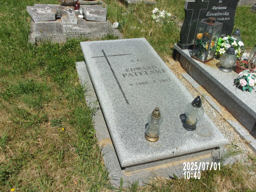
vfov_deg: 39.7
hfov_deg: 51.4
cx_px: 128
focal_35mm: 36
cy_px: 96
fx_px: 266
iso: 80
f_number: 11.8
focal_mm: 6.4
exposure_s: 1/150
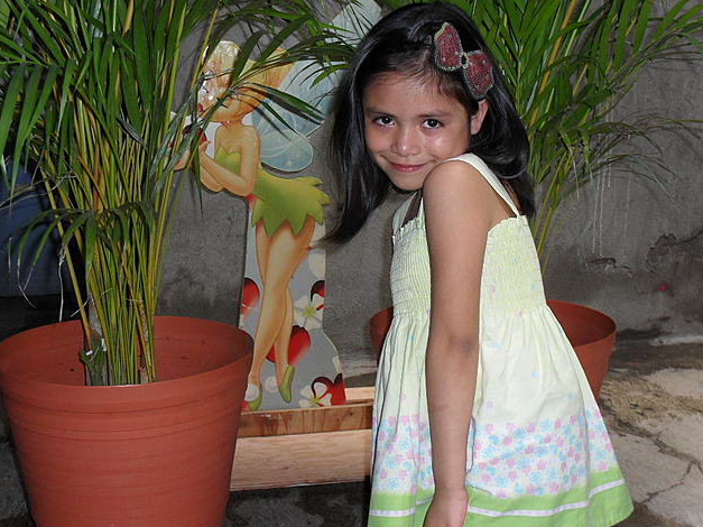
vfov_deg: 29.1
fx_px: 1015
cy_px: 264
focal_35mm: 50
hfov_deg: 38.2
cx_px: 352
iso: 200
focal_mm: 8.7
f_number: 3.9
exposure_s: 1/45
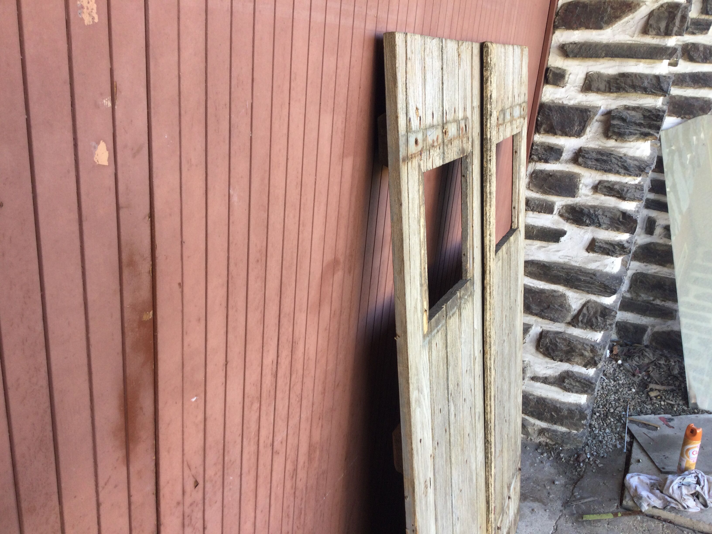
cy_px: 267
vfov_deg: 45.4
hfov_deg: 58.4
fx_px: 638
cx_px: 356
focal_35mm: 31
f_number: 2.4
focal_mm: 3.3
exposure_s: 1/50
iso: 25
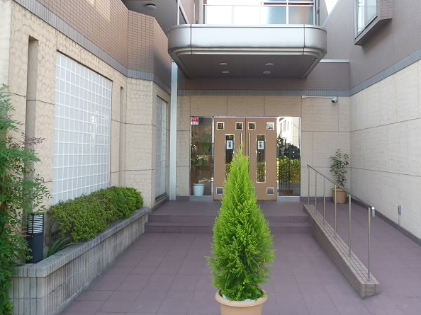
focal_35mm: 33
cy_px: 131
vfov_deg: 42.8
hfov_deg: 55.2
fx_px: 401
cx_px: 240
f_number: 3.1
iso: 100
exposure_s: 1/80
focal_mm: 5
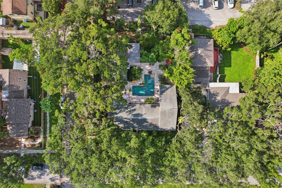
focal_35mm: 22
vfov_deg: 57.2
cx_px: 141
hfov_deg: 78.6
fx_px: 172
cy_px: 94
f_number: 2.8
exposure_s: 1/640
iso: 100
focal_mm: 8.38
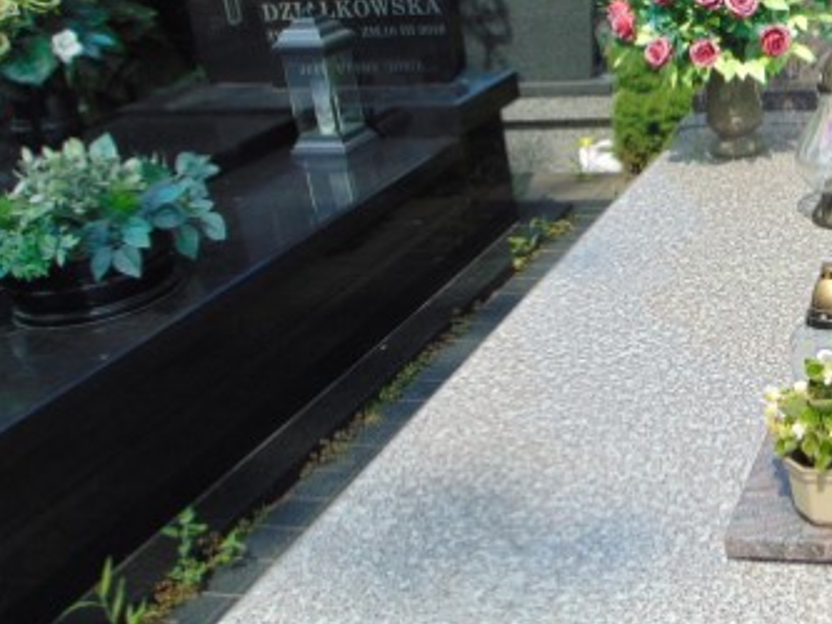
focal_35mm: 48
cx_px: 790
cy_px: 175
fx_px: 1154
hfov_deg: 36.5
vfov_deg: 29.9
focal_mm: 4.5
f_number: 7.7
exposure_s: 1/160
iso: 80
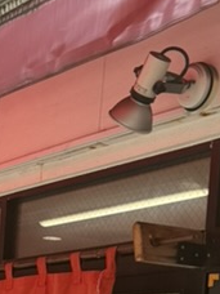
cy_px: 392
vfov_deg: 17.0
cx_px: -6
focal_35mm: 108
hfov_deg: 13.5
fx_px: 915
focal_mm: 6.76
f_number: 1.78
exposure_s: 1/1018
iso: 80
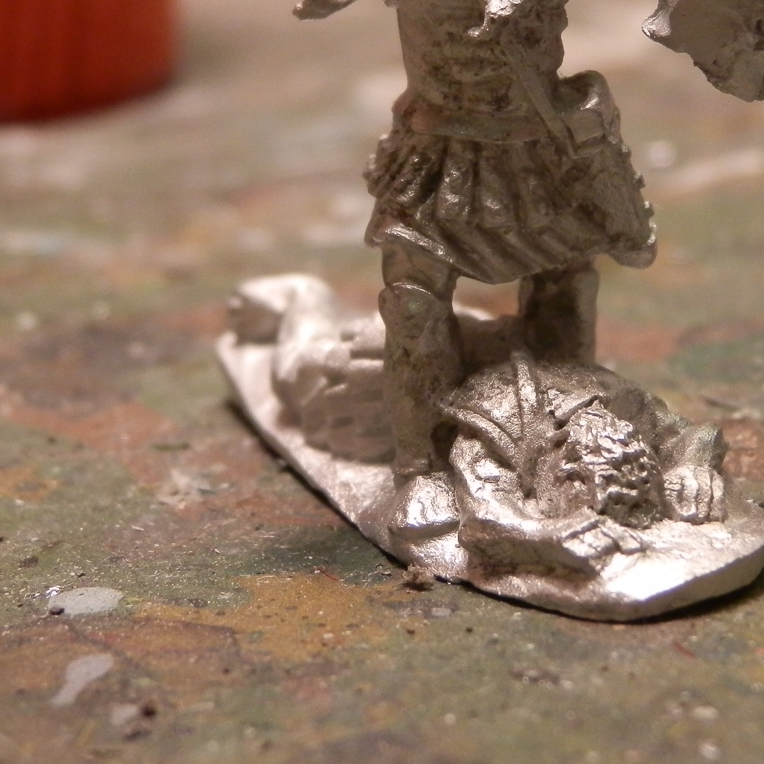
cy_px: 167
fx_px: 2922
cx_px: 380
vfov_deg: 14.8
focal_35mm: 117
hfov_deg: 14.9
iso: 200
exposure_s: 1/25
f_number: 3.7
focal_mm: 10.99
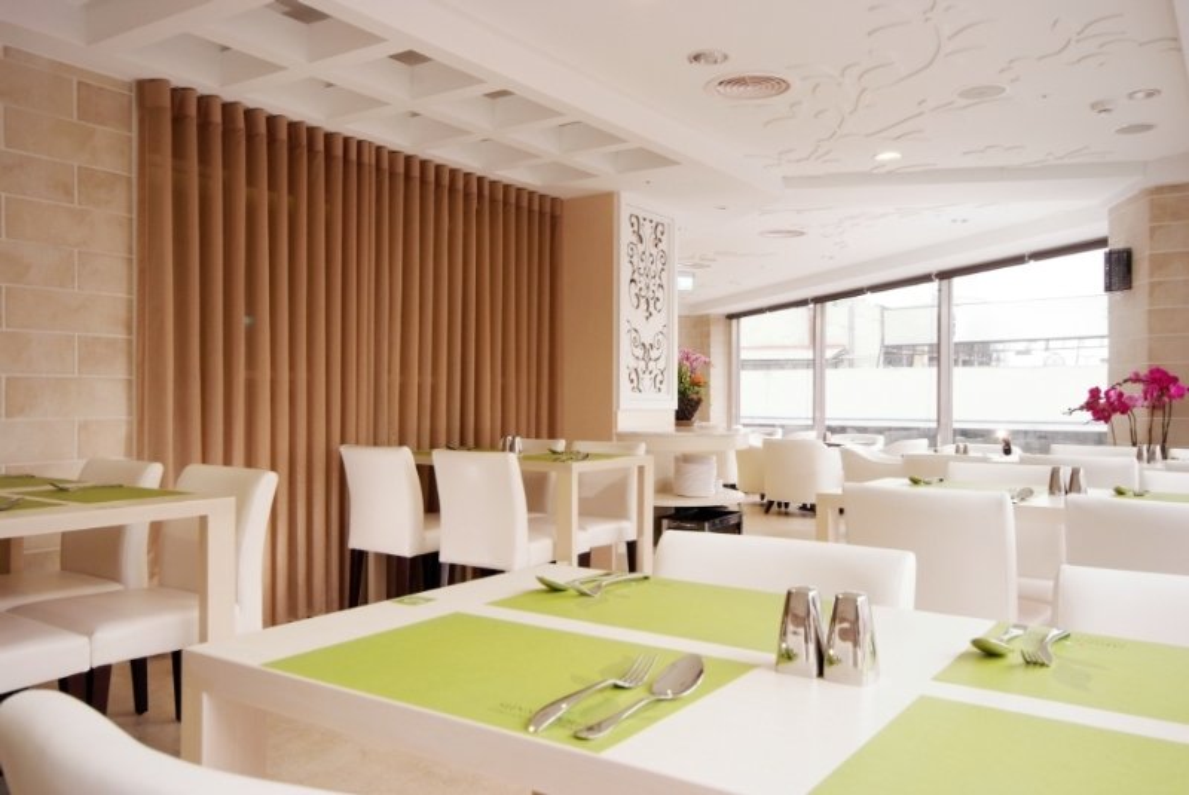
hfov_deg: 63.6
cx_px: 594
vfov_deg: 45.0
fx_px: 959
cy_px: 398
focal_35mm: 29
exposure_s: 1/4
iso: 250
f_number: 10
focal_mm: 19
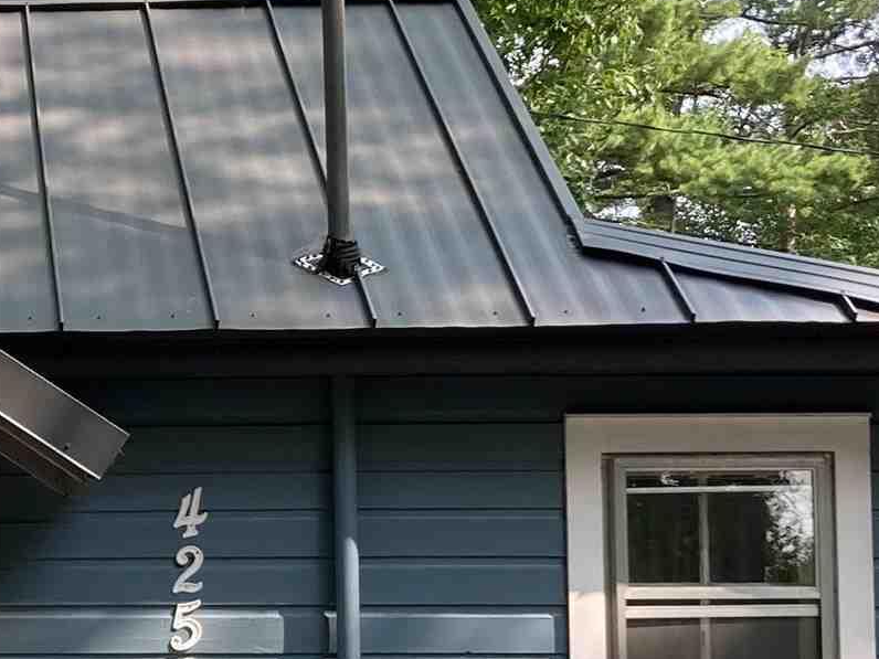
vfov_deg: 13.6
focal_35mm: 108
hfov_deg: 17.0
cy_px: 619
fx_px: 2742
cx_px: -299
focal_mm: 3.99
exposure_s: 1/319
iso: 20
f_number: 1.8
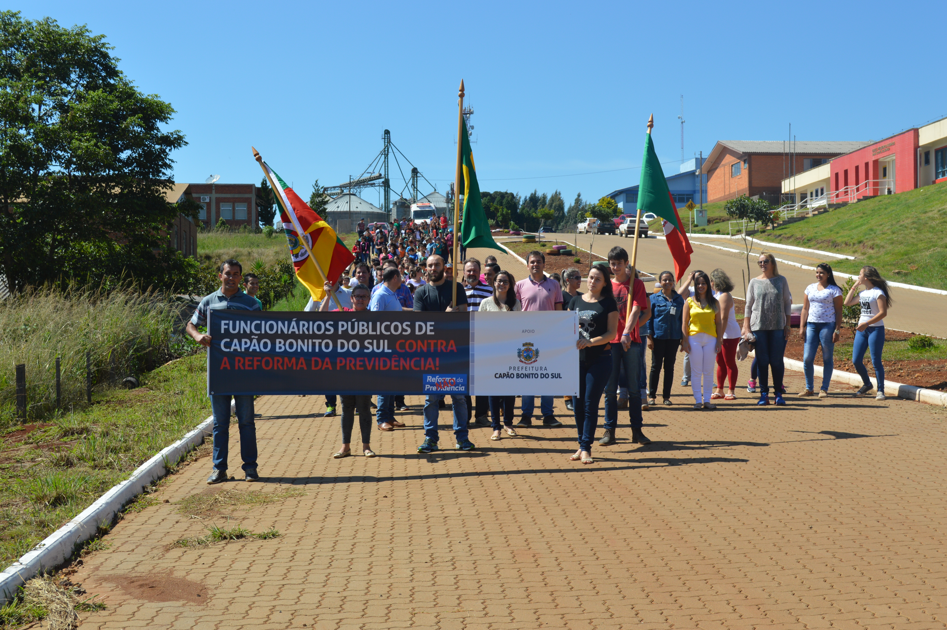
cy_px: 315
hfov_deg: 41.1
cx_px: 474
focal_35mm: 48
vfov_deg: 28.0
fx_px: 1262
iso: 100
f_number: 8
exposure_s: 1/250
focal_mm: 32
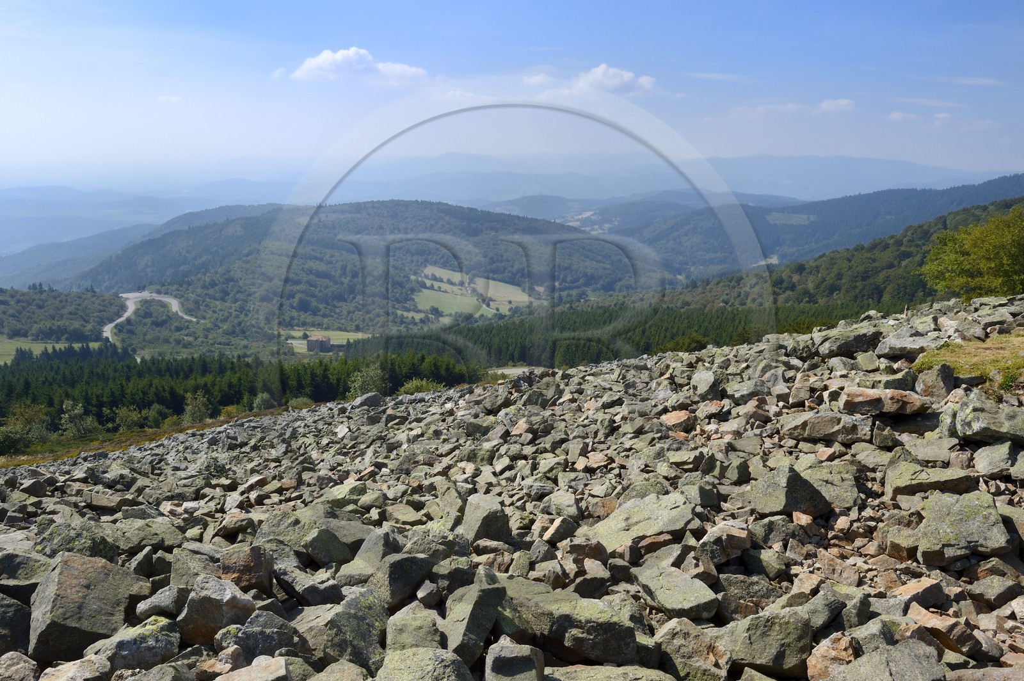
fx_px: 796
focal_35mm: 28
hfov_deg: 65.5
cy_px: 340
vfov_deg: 46.3
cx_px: 512
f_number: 14
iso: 200
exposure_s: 1/320
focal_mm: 28
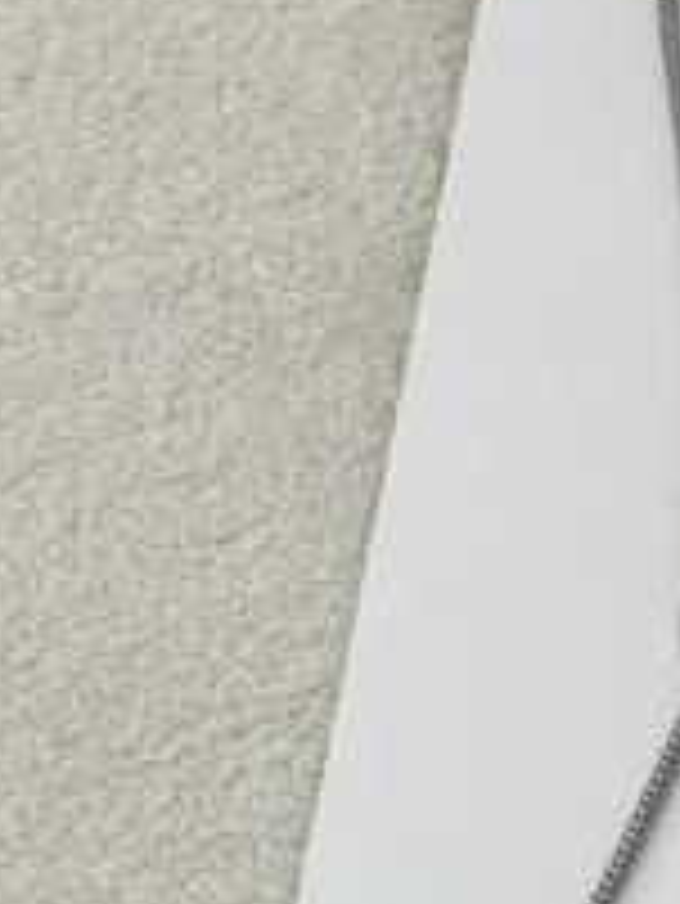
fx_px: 3323
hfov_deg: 11.6
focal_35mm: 127
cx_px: 648
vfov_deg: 15.4
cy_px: 771
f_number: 1.78
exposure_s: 1/50
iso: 80
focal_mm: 6.76
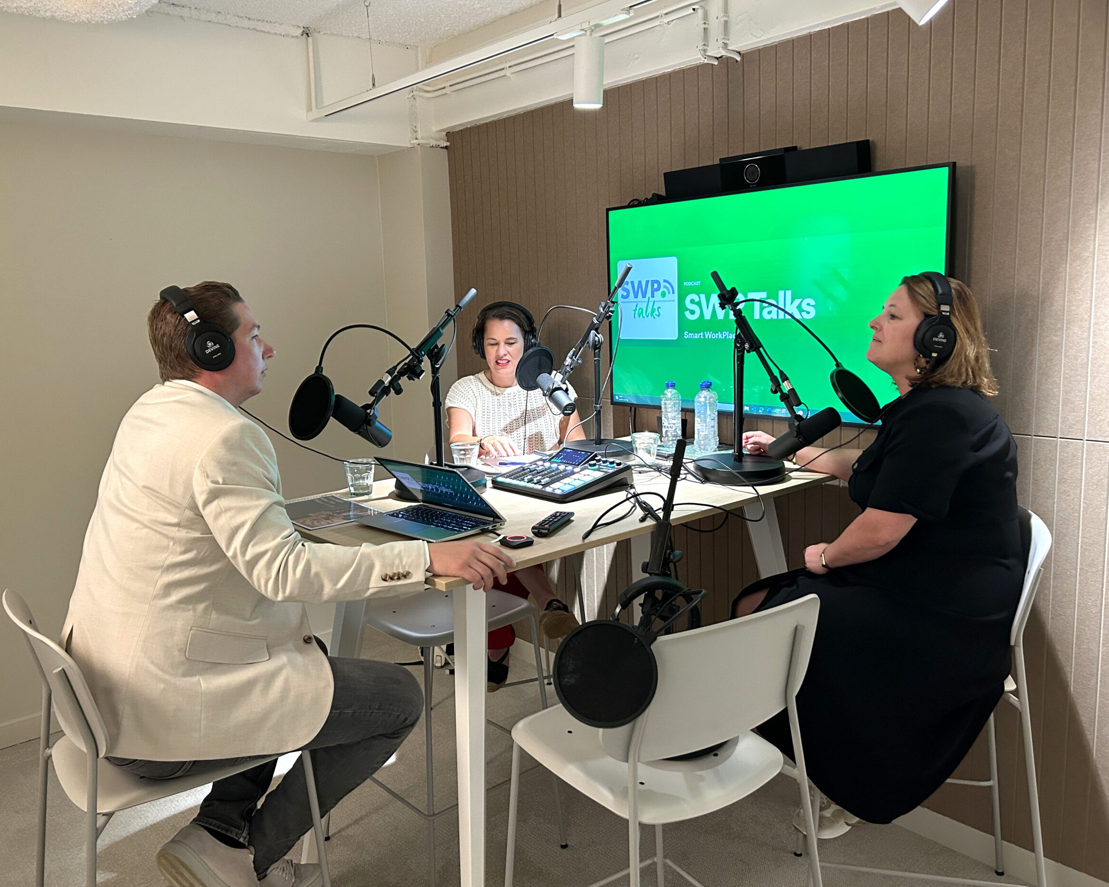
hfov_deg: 62.2
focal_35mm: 28
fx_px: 919
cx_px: 526
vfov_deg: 51.5
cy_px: 436
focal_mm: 5.7
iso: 320
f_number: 1.5
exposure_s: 1/50
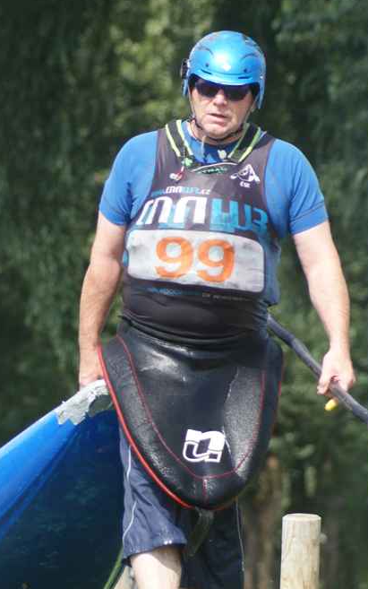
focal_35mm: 419
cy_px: 327
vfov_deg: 5.0
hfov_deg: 3.1
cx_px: 93
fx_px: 6719
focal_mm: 180
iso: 250
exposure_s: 1/500
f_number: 5.6
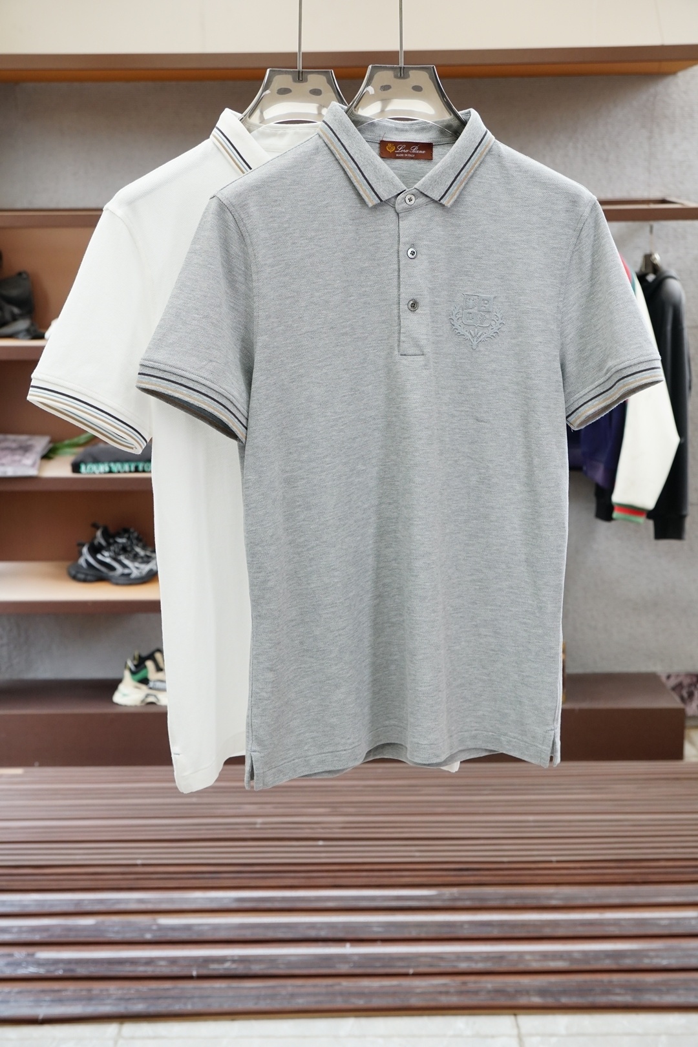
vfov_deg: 47.9
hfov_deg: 33.0
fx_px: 1178
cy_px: 524
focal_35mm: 40
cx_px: 349
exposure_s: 1/250
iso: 500
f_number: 4
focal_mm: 27
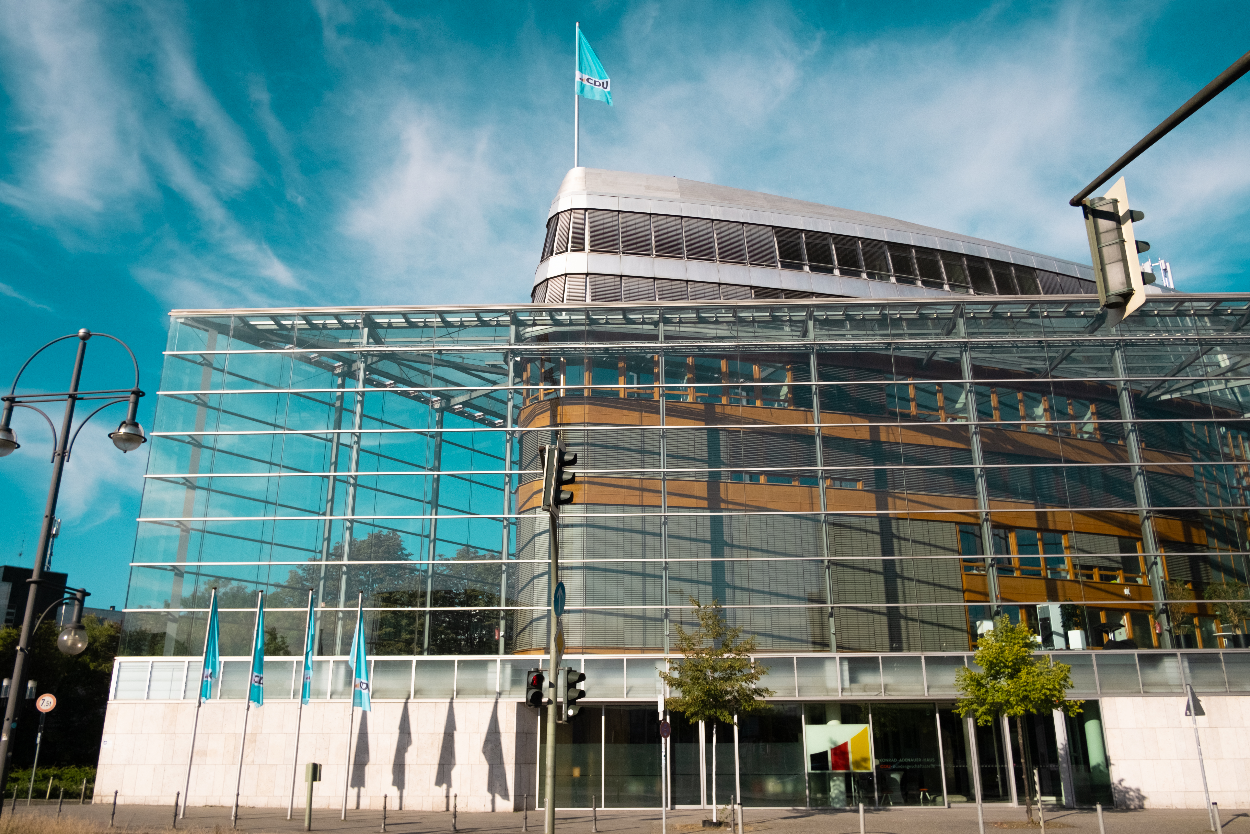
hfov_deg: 67.4
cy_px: 417
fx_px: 937
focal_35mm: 27
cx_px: 625
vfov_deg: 47.9
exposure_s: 1/3500
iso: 640
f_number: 5.6
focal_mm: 18
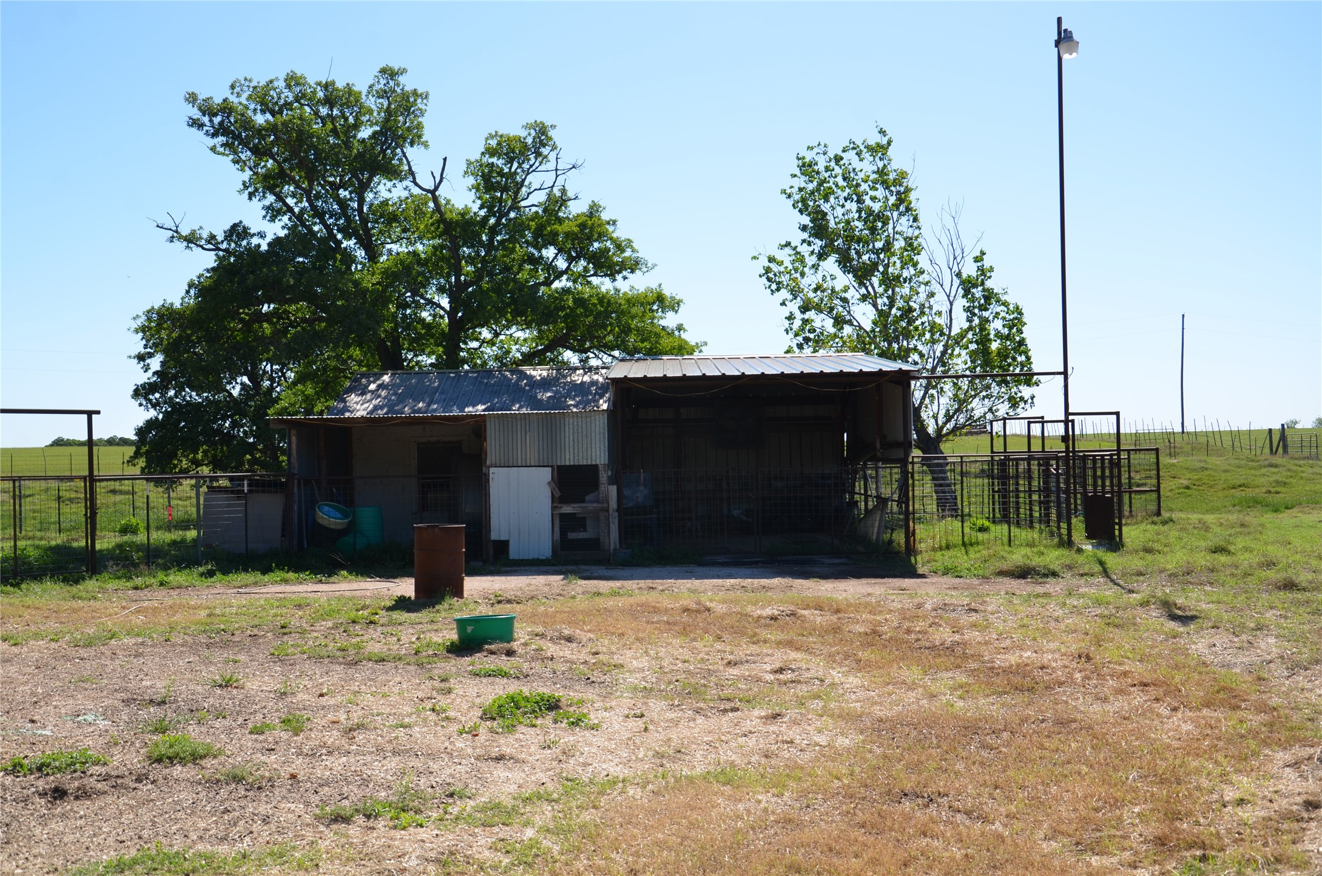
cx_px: 661
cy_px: 438
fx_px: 1539
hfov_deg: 46.5
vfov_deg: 31.8
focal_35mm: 42
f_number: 8
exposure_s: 1/250
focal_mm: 28
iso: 100
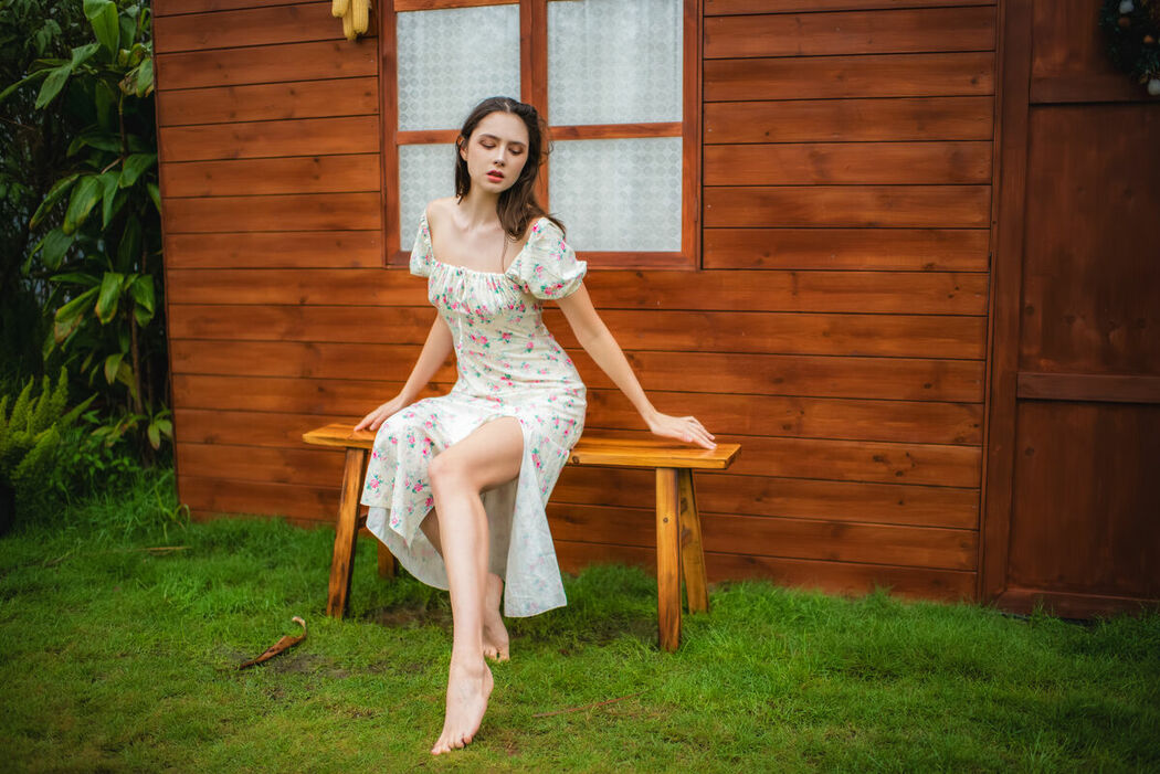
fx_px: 1128
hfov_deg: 54.4
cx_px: 580
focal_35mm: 35
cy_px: 387
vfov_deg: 37.9
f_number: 1.4
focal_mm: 35
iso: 50
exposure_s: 1/1000
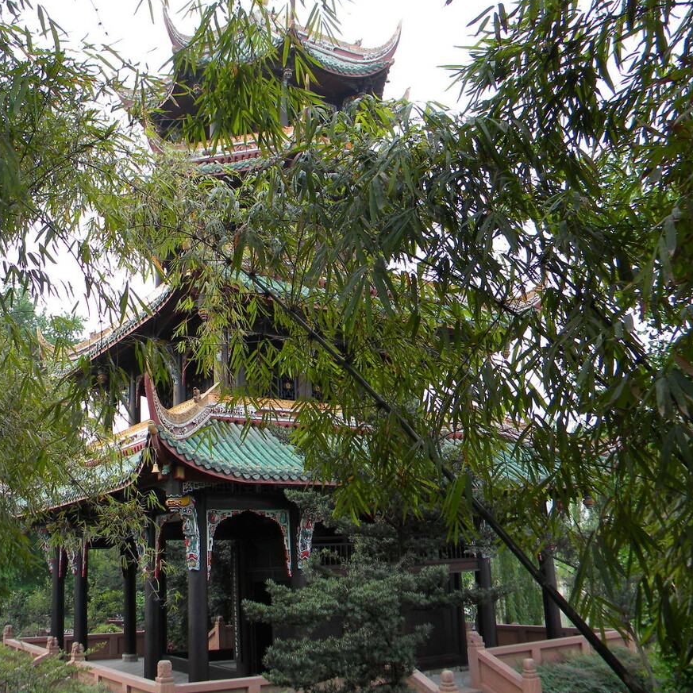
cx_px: 256
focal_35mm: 34
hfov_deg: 48.0
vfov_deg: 48.4
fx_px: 770
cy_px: 337
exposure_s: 1/69.7
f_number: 3.5
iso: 80
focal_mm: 5
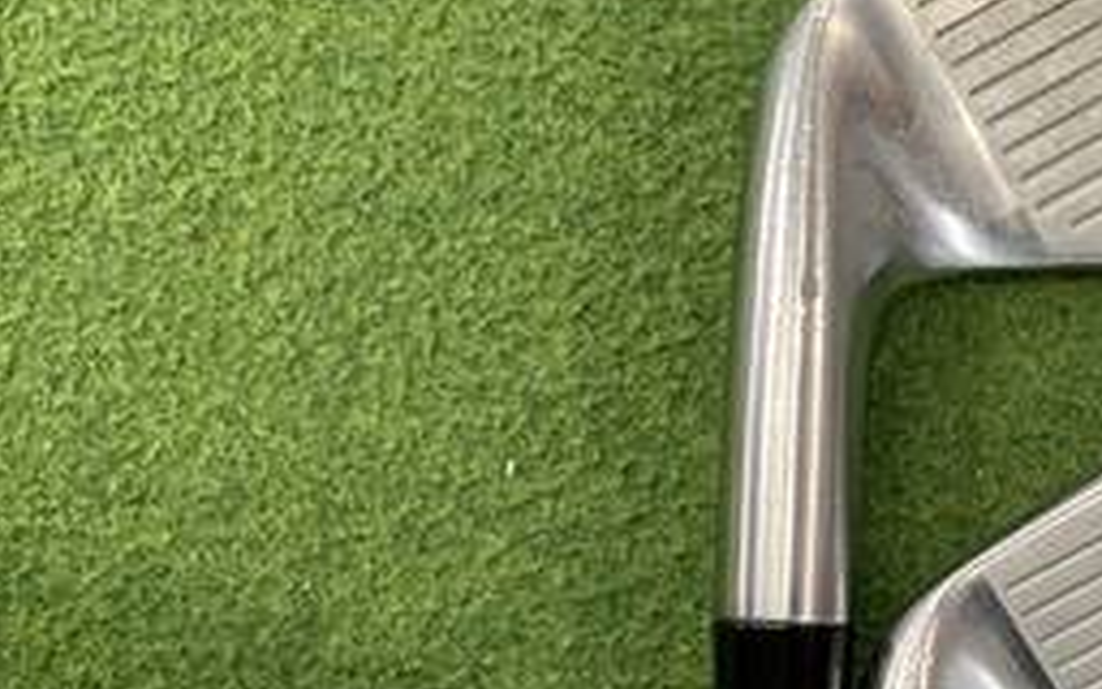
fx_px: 2072
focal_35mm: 69
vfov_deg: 18.7
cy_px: 573
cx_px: 1214
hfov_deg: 27.3
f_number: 1.8
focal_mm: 4.25
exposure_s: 1/60
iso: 125
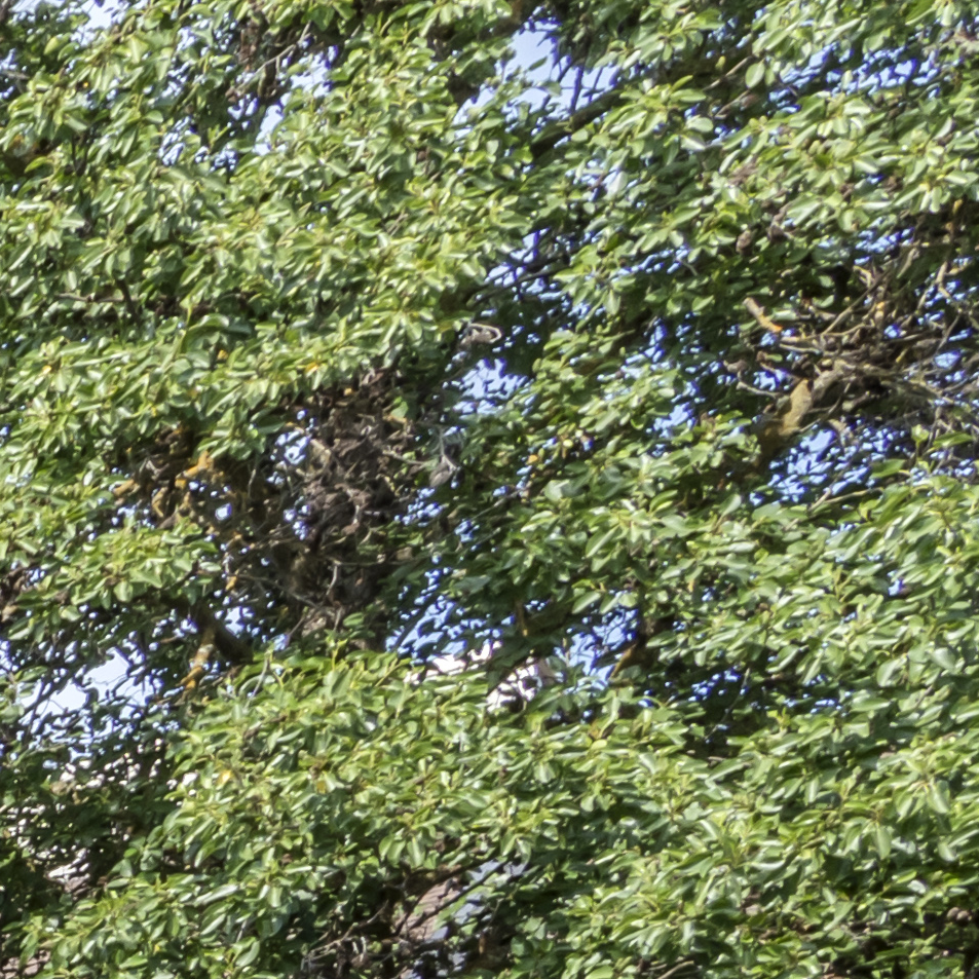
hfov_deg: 9.2
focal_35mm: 100
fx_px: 3200
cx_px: -2557
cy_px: 2262
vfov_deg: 13.4
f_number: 11
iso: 400
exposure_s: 1/200
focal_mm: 16
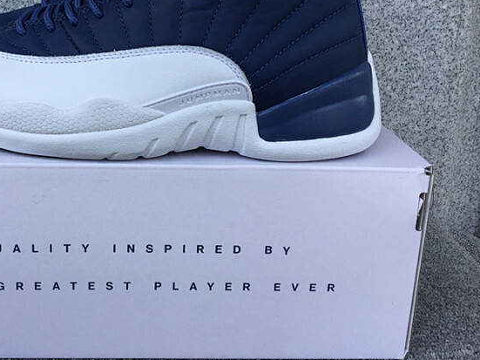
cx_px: 148
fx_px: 624
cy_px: 103
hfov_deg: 41.4
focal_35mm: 45
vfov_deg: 31.7
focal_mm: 3.3
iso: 25
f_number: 2.4
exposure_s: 1/356
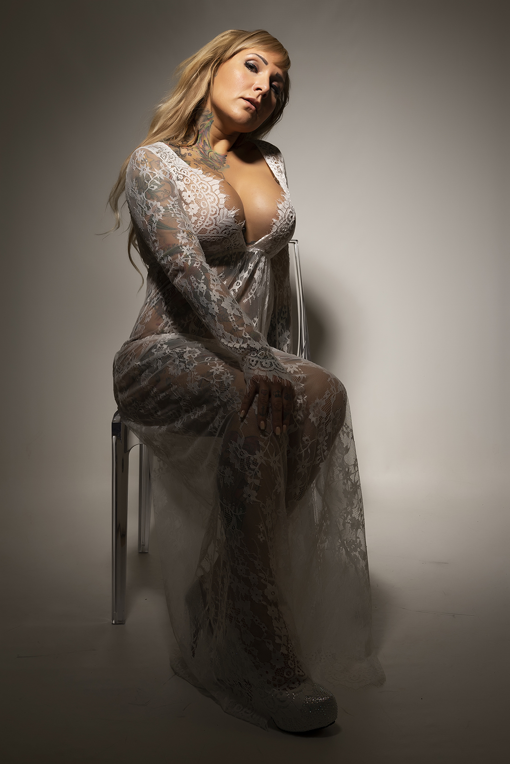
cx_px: 255
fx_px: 1062
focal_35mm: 50
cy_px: 382
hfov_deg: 27.0
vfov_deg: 39.6
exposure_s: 1/200
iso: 64
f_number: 8
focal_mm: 50
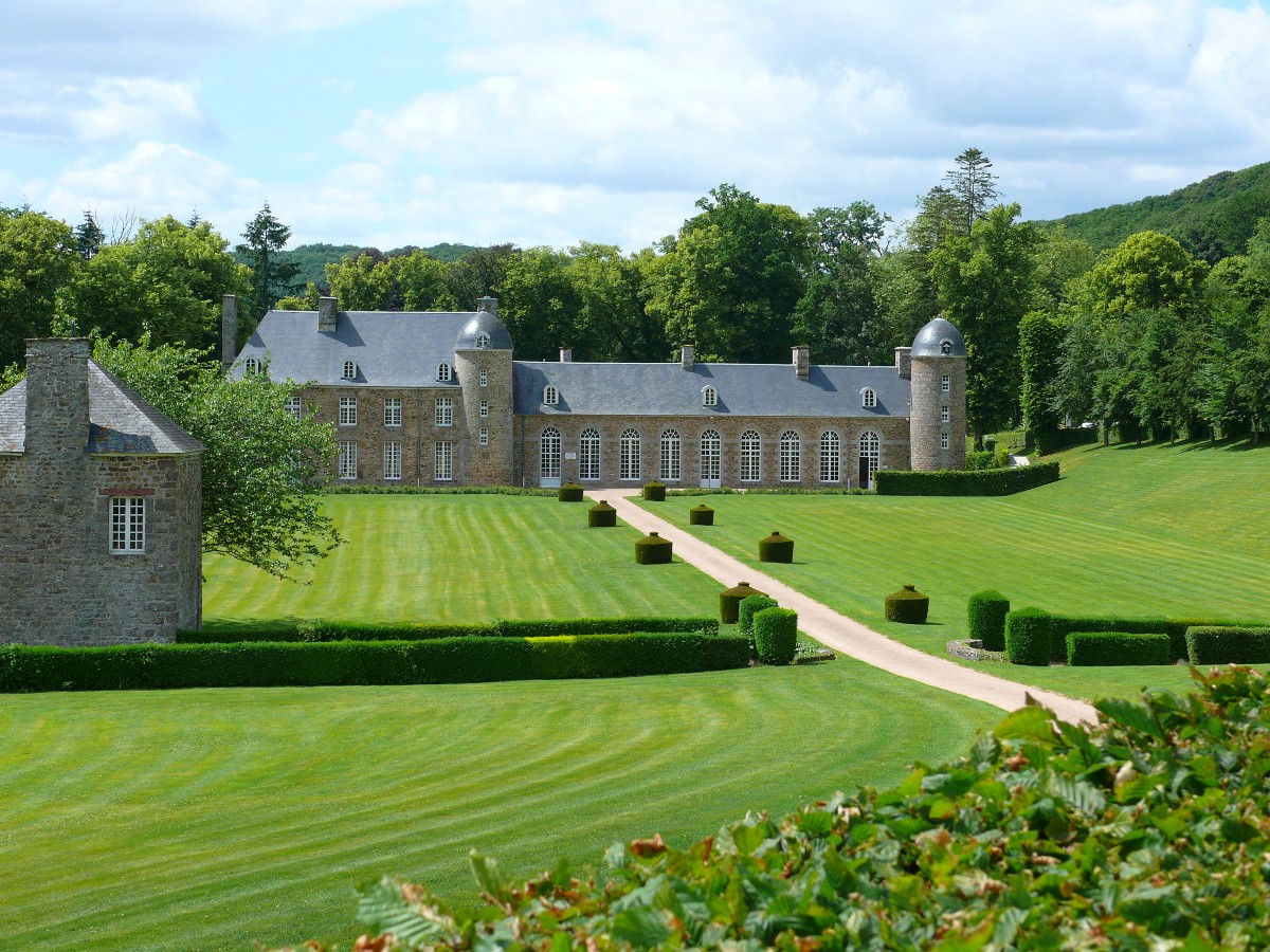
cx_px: 635
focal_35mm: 66
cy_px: 476
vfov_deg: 22.3
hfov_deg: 29.4
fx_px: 2421
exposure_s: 1/320
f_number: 5.6
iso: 100
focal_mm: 14
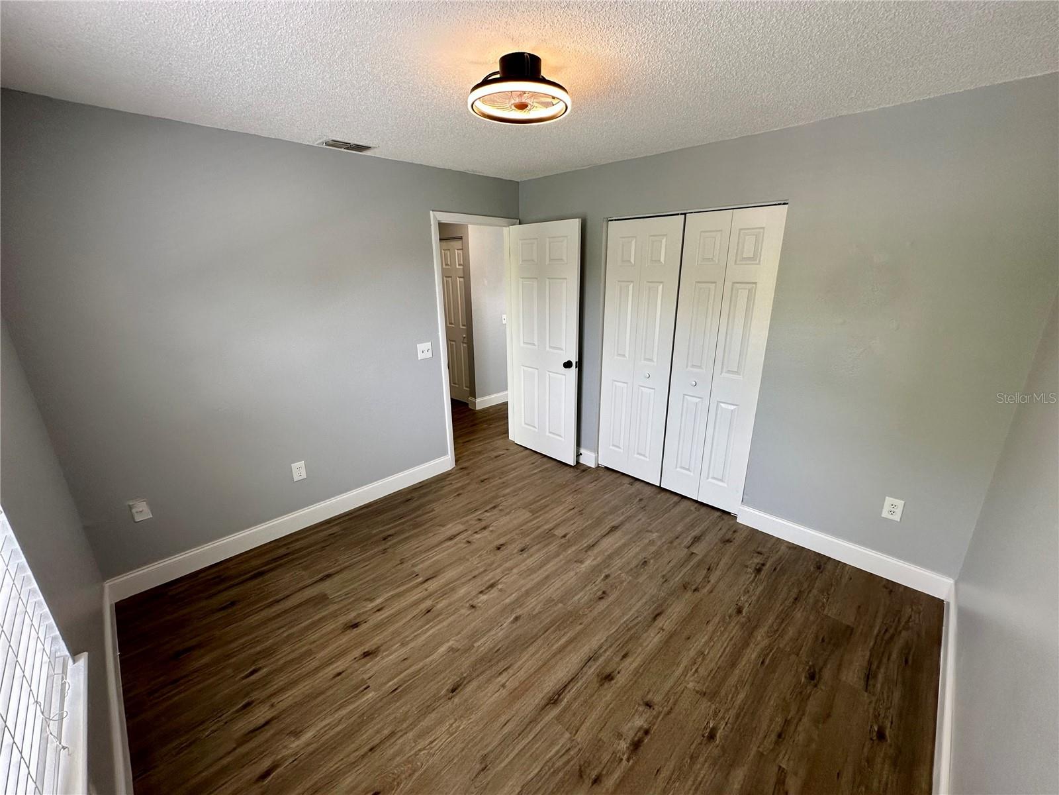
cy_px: 398
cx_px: 530
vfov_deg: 85.7
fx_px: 428
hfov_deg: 102.1
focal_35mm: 14
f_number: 2.2
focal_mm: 2.22
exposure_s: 1/99
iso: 100
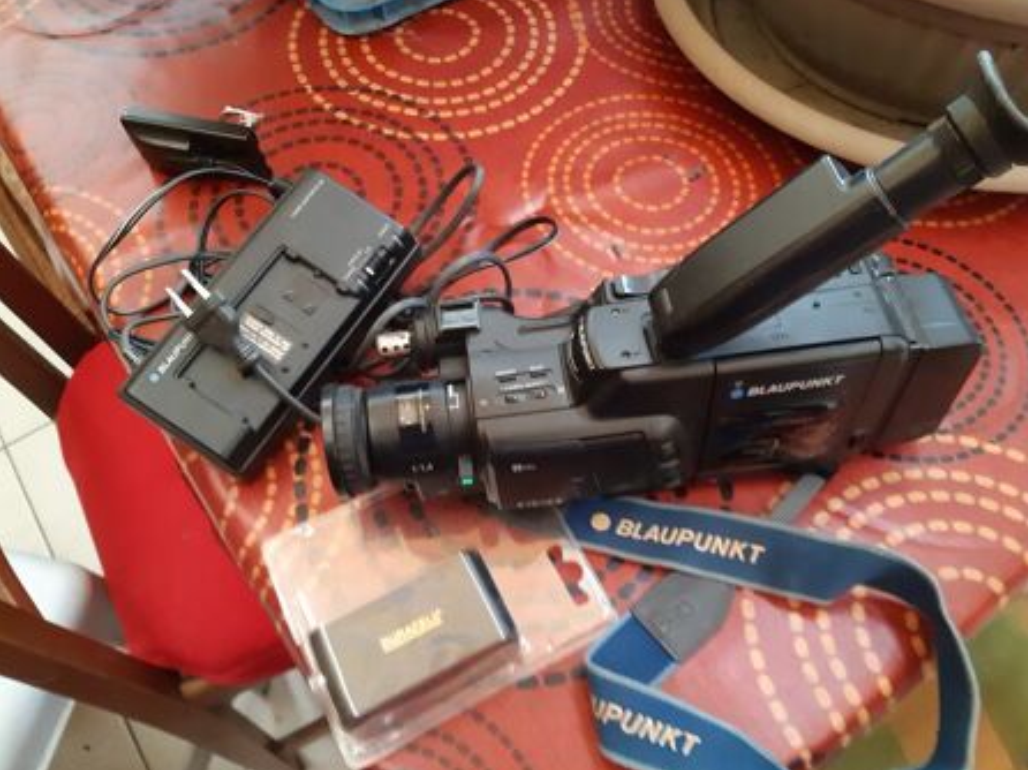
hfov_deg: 63.4
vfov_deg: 49.7
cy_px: 390
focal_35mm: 28
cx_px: 551
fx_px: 831
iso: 500
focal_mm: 3.92
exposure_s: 1/25
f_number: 1.7
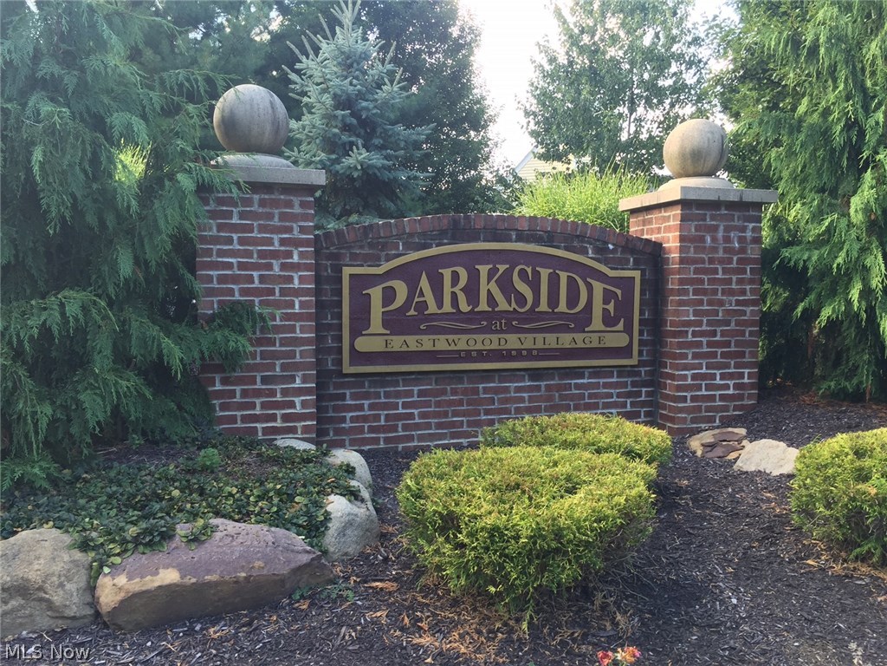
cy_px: 333
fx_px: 743
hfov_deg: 61.7
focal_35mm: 29
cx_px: 444
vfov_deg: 48.2
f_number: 2.2
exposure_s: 1/60
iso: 32
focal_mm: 4.15
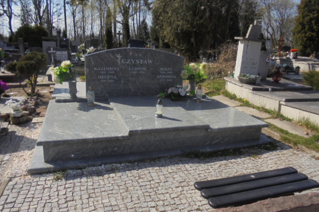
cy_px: 109
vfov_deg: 46.4
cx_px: 155
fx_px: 248
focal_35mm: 28
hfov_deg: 65.5
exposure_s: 1/800
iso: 100
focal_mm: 4.6
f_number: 3.5
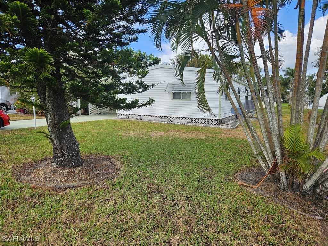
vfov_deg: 58.9
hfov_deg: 73.9
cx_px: 164
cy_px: 123
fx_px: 218
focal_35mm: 23
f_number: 1.8
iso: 32
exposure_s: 1/1461
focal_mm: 5.4
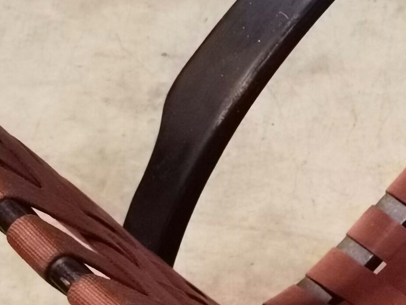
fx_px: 1501
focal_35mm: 128
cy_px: 378
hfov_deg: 14.7
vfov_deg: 11.3
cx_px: 525
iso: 1000
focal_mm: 6.71
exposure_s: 1/40
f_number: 1.9
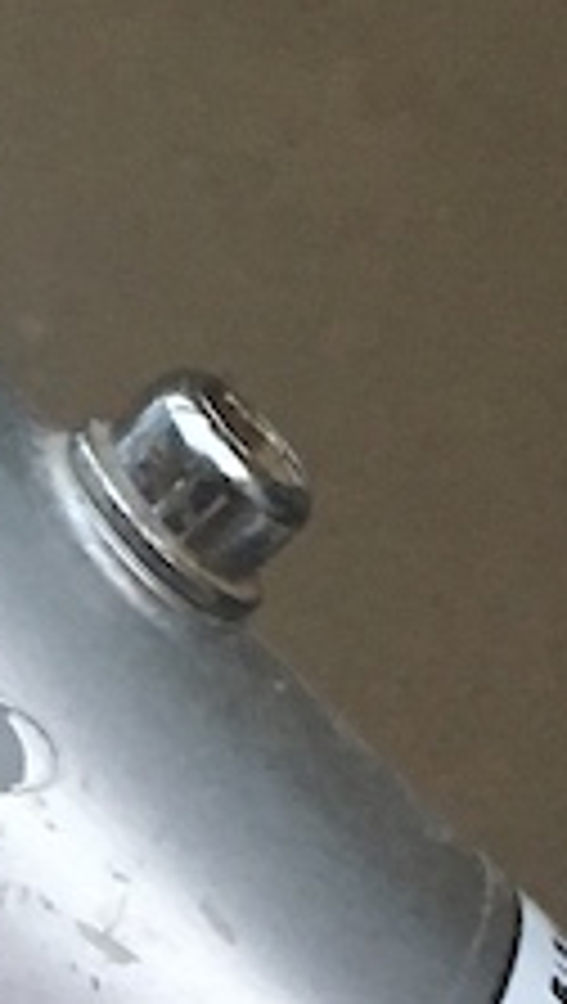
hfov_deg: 8.4
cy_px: 1027
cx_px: 292
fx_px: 3862
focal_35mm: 145
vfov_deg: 14.5
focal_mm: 4.15
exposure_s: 1/30
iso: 200
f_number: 2.2
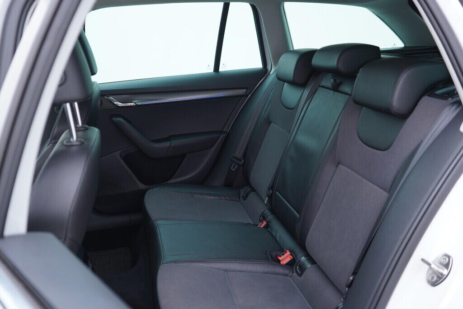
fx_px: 463
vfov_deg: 36.9
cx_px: 232
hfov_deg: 53.1
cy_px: 154
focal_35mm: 36
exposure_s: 1/40
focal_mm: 24
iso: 200
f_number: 2.8
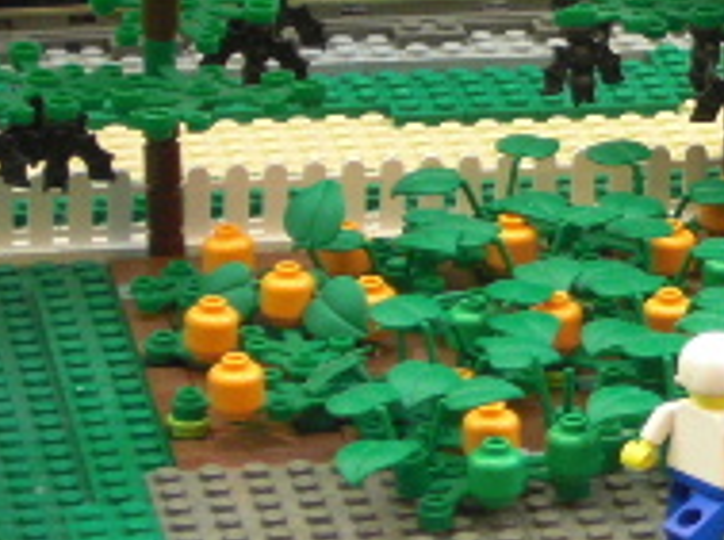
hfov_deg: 6.5
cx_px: 1096
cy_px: 203
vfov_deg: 4.9
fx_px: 6304
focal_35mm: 302
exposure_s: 1/2.5
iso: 200
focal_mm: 15.7
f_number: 4.8
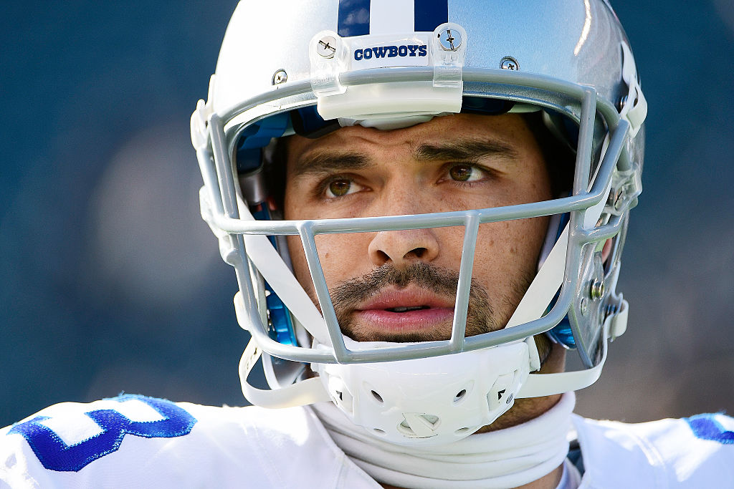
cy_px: 244
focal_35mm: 540
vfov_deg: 2.5
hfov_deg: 3.8
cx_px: 367
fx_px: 11011
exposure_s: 1/1250
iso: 400
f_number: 4
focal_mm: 360
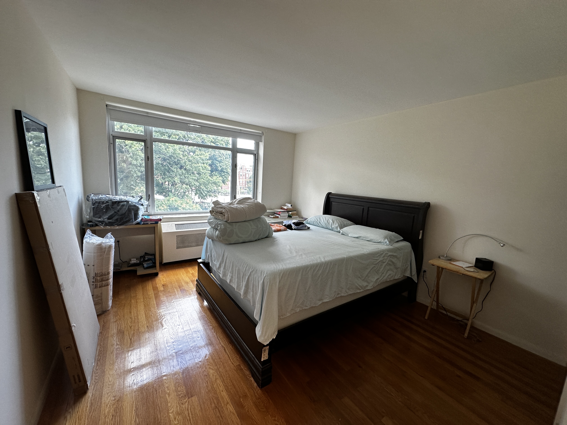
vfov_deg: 85.7
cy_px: 212
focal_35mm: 14
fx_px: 229
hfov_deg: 102.1
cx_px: 284
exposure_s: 1/120
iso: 125
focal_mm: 2.22
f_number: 2.2
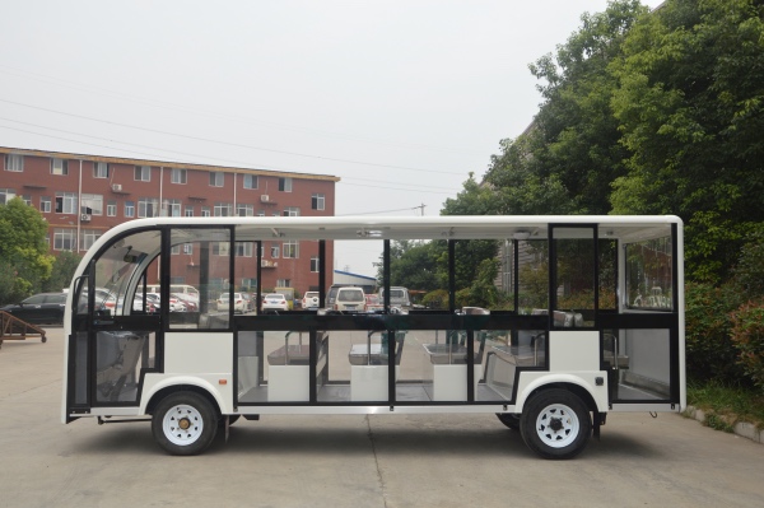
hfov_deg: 53.2
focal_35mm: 36
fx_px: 763
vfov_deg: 36.8
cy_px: 254
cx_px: 382
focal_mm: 24
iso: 100
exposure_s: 1/200
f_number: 6.3
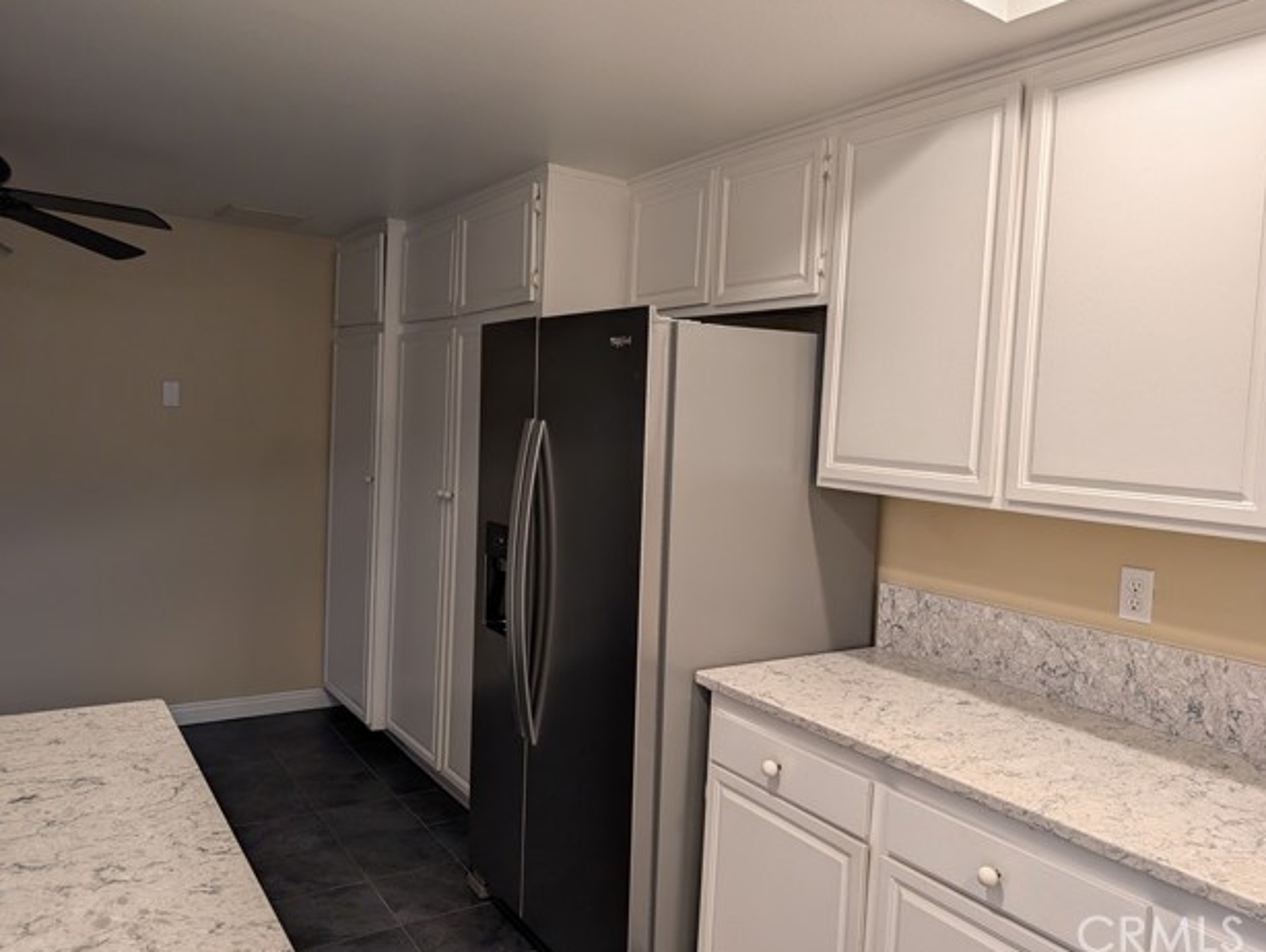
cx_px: 627
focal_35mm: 25
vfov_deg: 55.0
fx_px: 915
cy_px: 469
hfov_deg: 69.3
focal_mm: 6.9
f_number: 1.68
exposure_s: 1/30
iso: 59
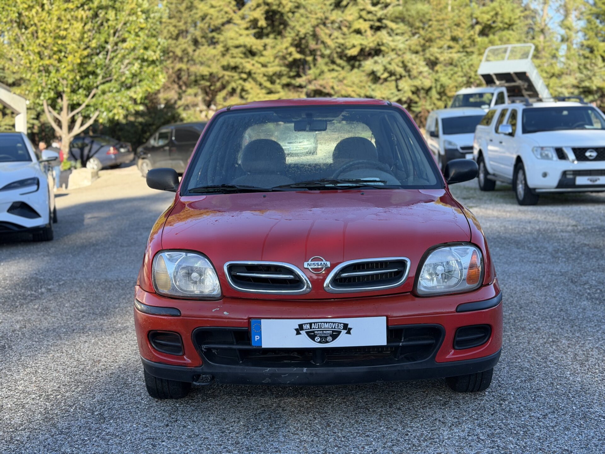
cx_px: 302
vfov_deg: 30.3
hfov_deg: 39.7
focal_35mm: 48
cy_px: 227
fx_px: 839
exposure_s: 1/846
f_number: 1.78
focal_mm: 6.76
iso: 100
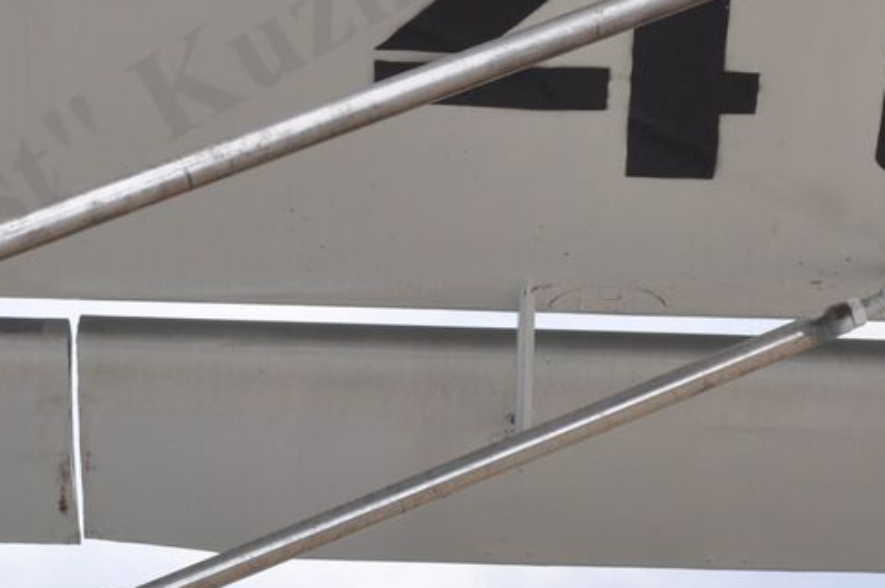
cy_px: 181
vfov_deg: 5.0
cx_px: 9
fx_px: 6754
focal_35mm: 275
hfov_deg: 7.5
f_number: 8
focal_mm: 70
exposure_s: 1/250
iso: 200
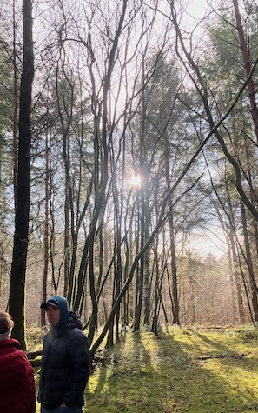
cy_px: 205
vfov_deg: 49.3
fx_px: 450
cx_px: 130
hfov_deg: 32.0
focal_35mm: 40
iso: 40
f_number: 1.8
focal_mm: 3.99
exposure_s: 1/165
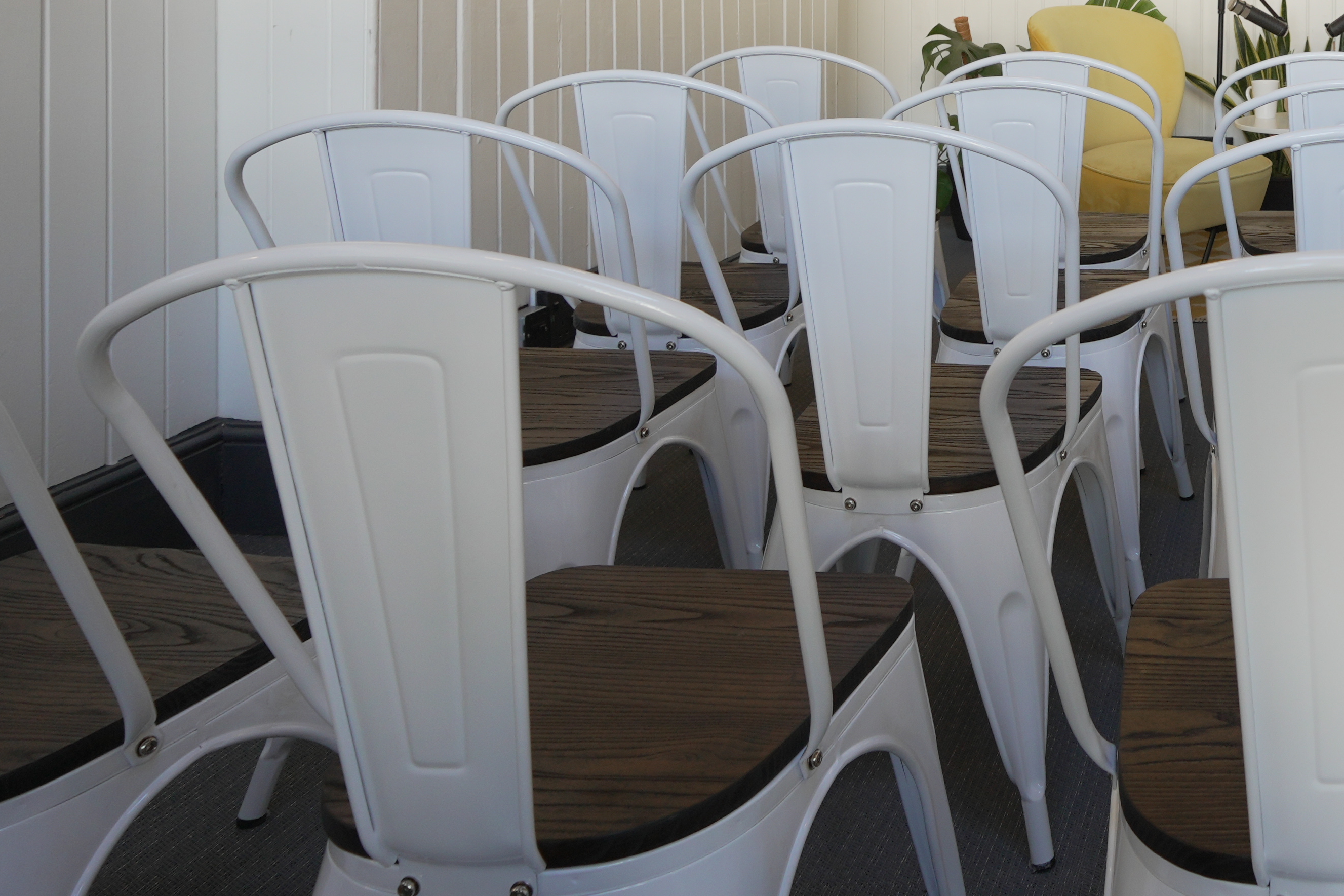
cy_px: -18
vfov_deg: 34.2
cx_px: 1350
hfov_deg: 45.7
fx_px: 1306
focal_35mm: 35
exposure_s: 1/25
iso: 200
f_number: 4
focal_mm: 10
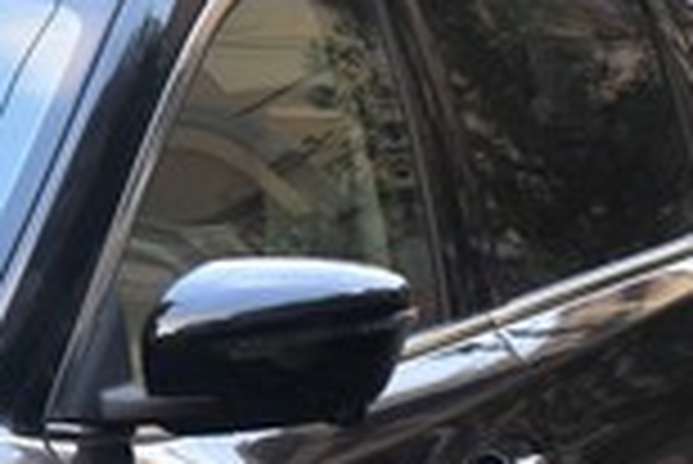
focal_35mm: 311
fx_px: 5992
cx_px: -531
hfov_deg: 6.5
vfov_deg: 4.4
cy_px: 723
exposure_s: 1/60
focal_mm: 40
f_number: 8
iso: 400
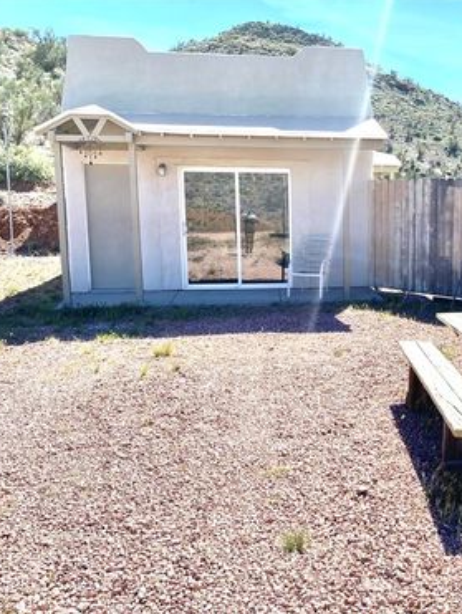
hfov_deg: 39.3
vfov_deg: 52.6
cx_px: 363
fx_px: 622
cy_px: 305
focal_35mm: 35
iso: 32
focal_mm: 4.25
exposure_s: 1/2571
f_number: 1.8
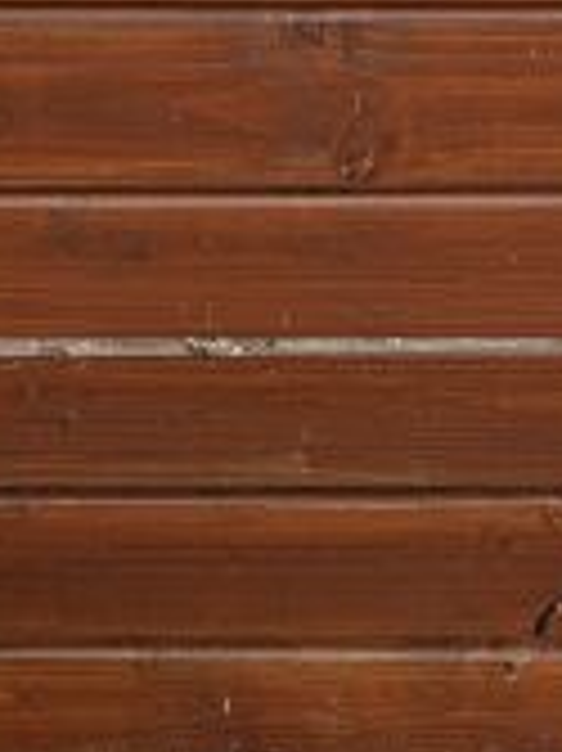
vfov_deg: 17.6
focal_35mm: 90
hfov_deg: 14.6
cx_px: -409
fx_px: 1951
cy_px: -597
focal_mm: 6.76
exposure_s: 1/665
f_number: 1.78
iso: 80
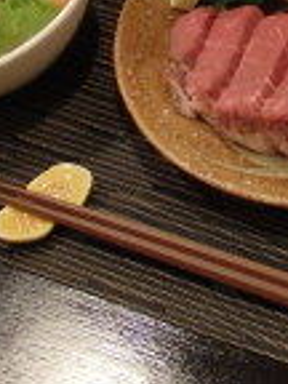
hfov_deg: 10.6
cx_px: 395
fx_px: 1509
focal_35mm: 136
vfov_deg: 14.3
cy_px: 3
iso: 1000
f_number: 4
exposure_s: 1/20
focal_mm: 8.9
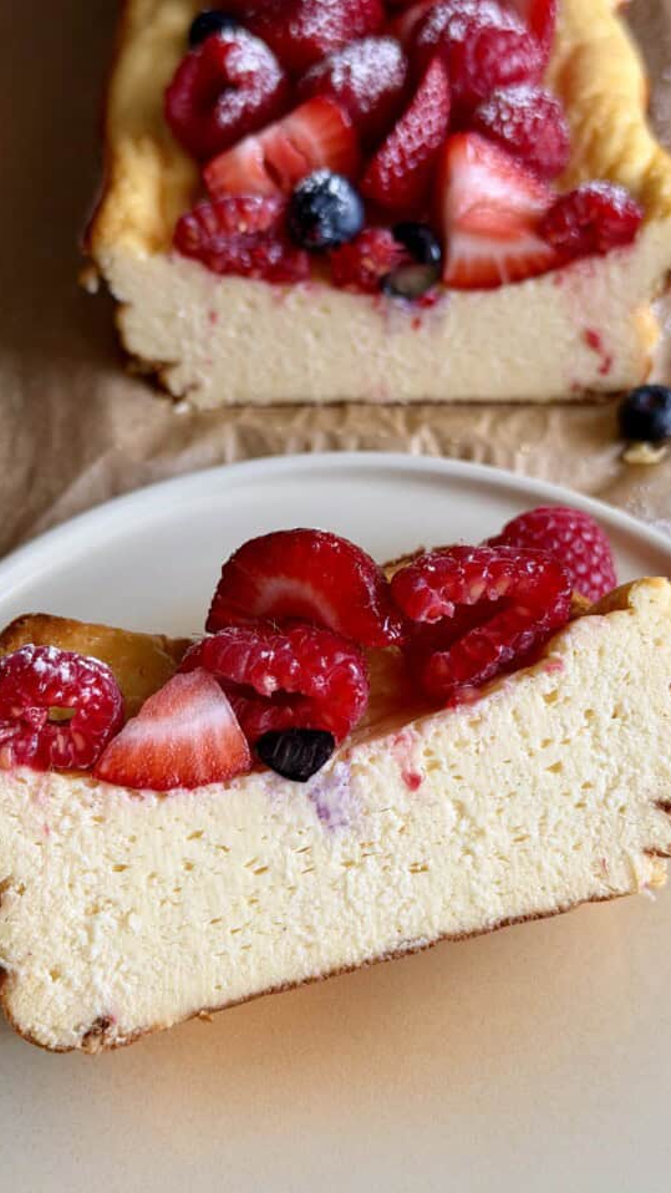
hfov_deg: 22.6
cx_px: 306
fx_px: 1676
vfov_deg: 39.2
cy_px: 603
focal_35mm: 53
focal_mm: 6.8
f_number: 1.8
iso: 50
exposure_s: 1/122
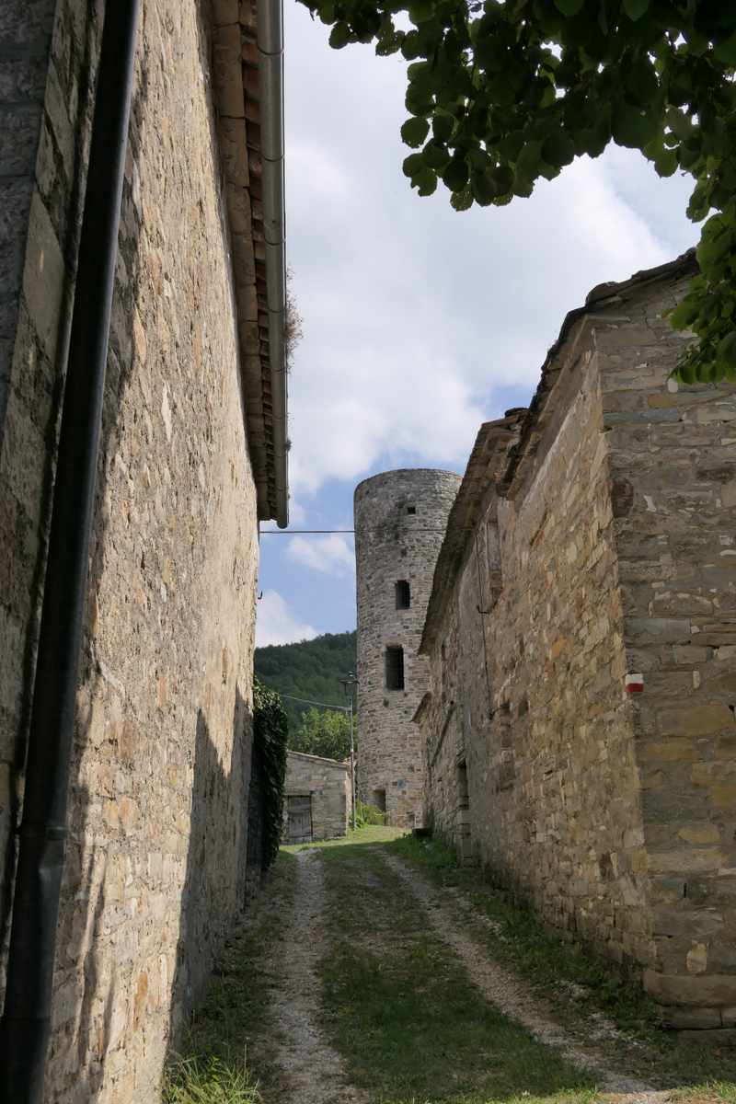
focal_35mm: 31
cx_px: 368
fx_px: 951
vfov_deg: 60.3
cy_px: 552
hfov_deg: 42.3
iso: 125
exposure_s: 1/500
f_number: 7.1
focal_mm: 11.5
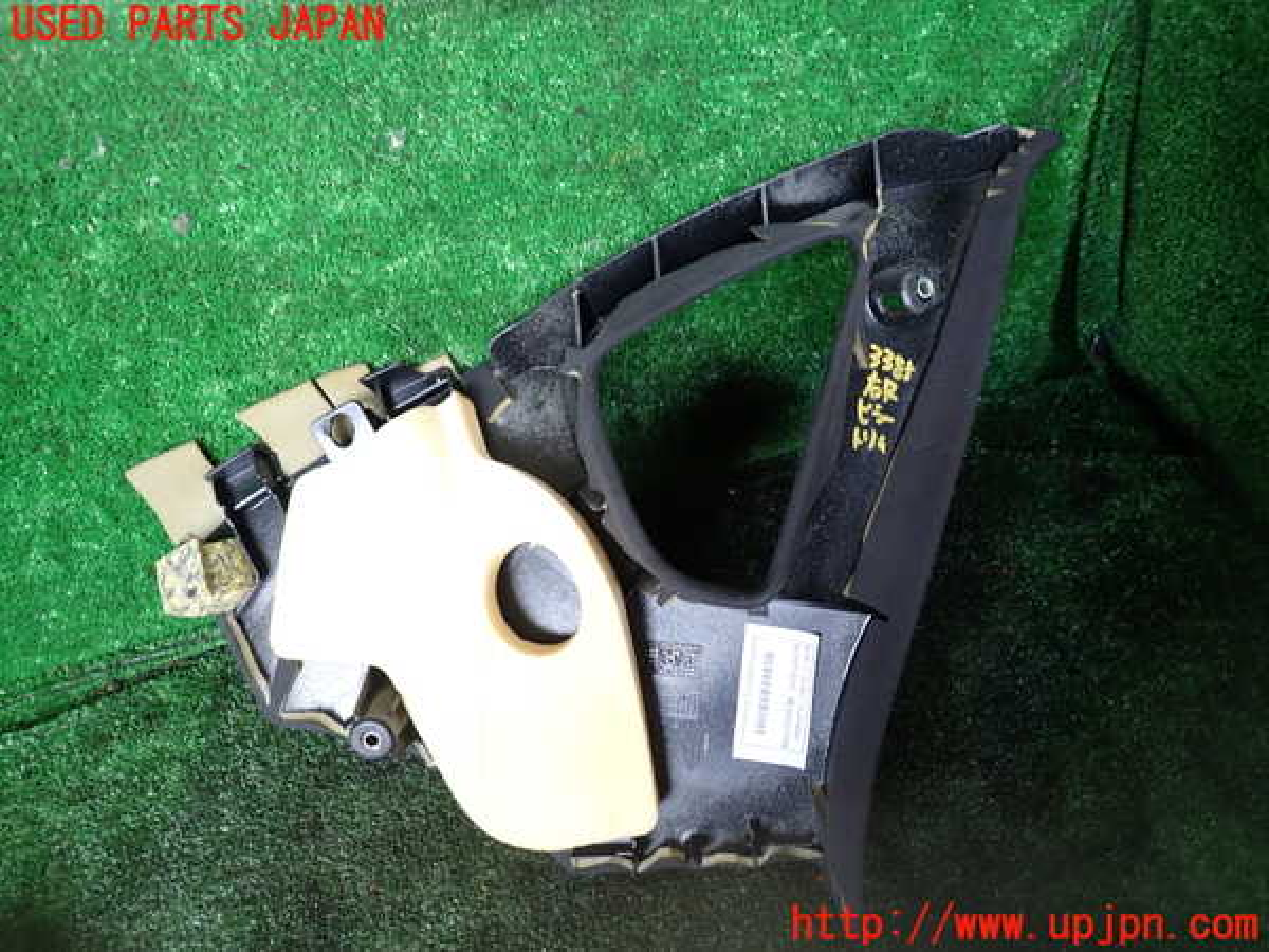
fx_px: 916
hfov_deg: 69.4
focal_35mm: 25
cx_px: 634
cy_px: 476
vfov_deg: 54.9
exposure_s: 1/30
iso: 200
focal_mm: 4.5
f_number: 2
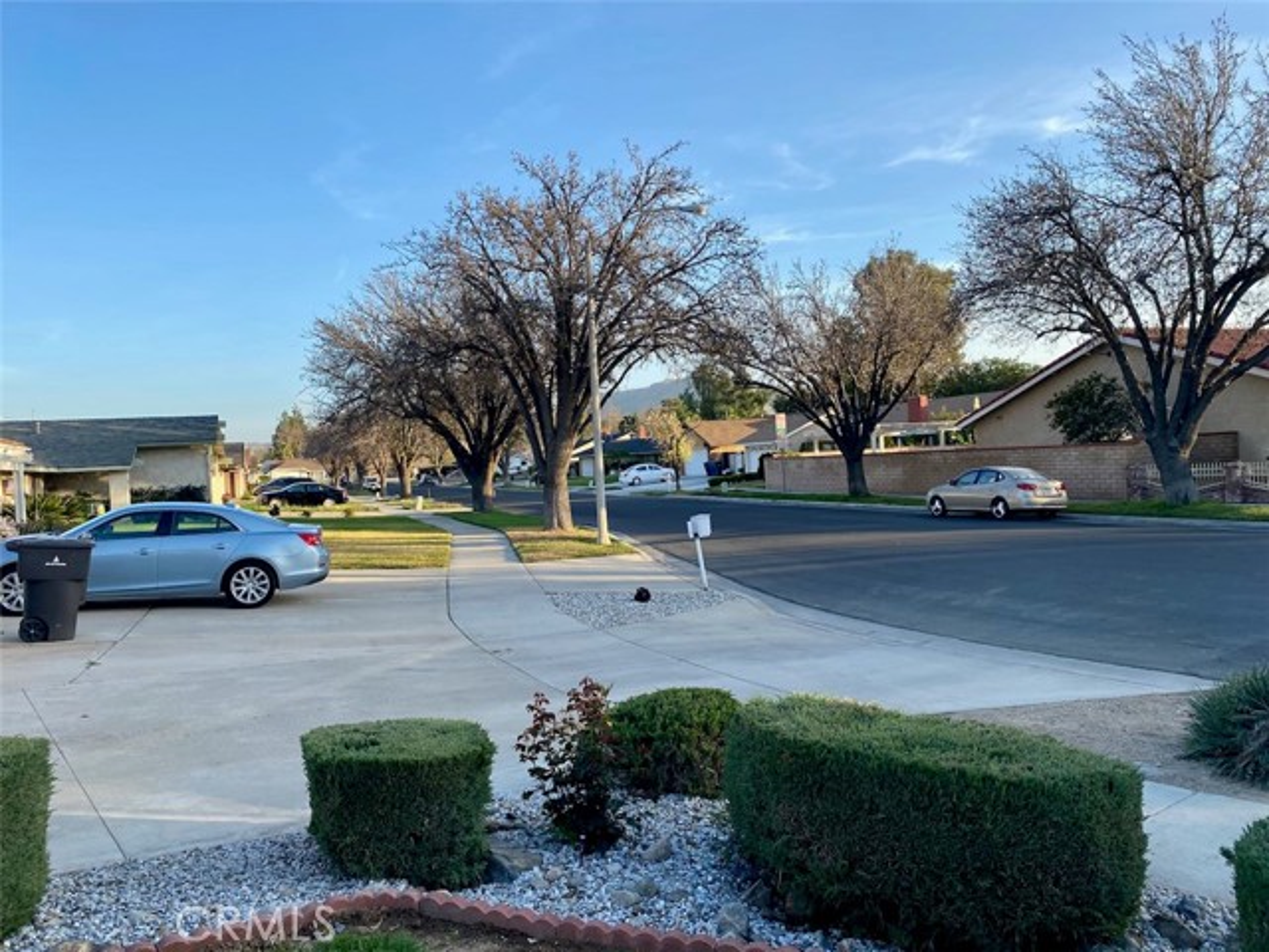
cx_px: 634
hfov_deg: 67.3
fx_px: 953
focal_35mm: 26
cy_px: 476
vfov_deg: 53.1
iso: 32
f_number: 1.8
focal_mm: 4.25
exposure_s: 1/783
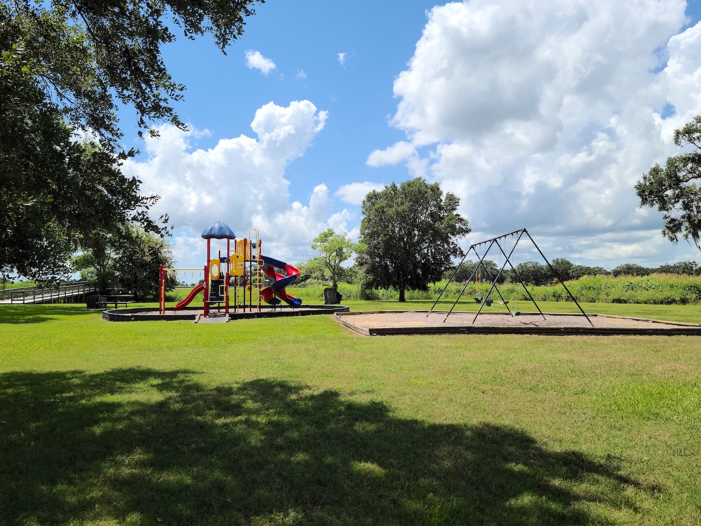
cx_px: 350
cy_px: 263
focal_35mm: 28
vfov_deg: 49.7
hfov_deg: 63.4
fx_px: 567
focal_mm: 5.9
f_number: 2
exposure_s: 1/1234
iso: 25
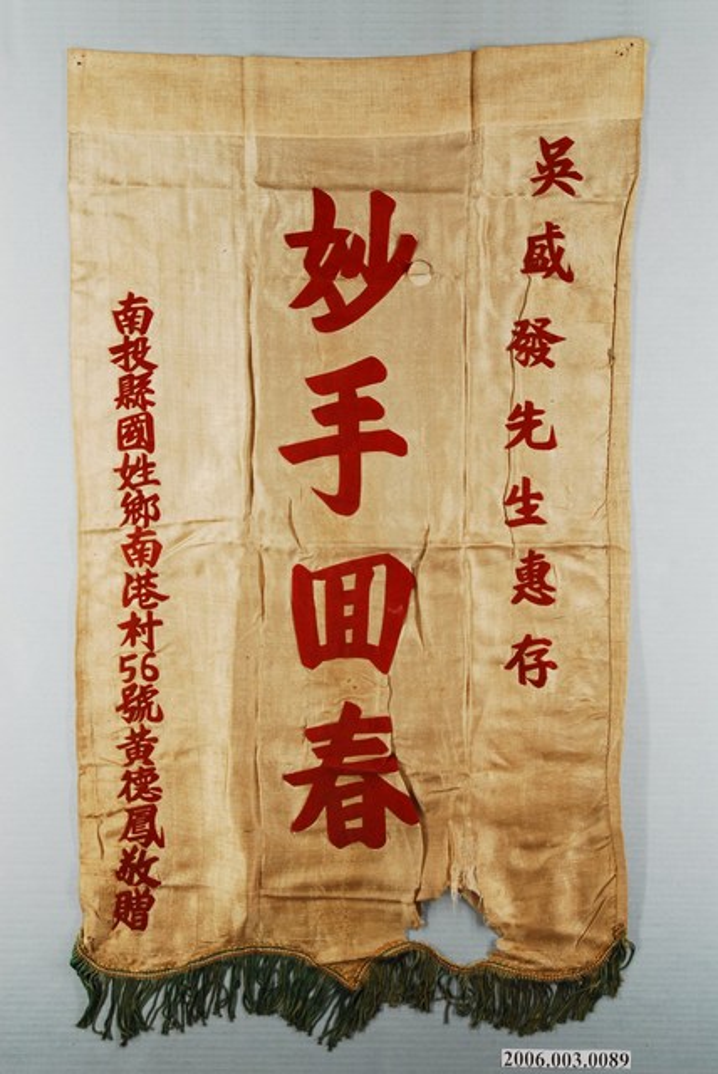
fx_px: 1388
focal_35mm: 46
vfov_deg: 42.3
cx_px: 359
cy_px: 537
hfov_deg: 29.0
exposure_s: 1/40
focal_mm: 31
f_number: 4
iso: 320
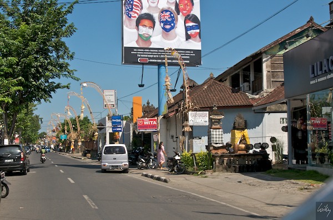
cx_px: 166
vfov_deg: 29.7
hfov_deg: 43.7
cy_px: 110
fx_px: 415
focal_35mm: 45
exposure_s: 1/500
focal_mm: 30
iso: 320
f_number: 13
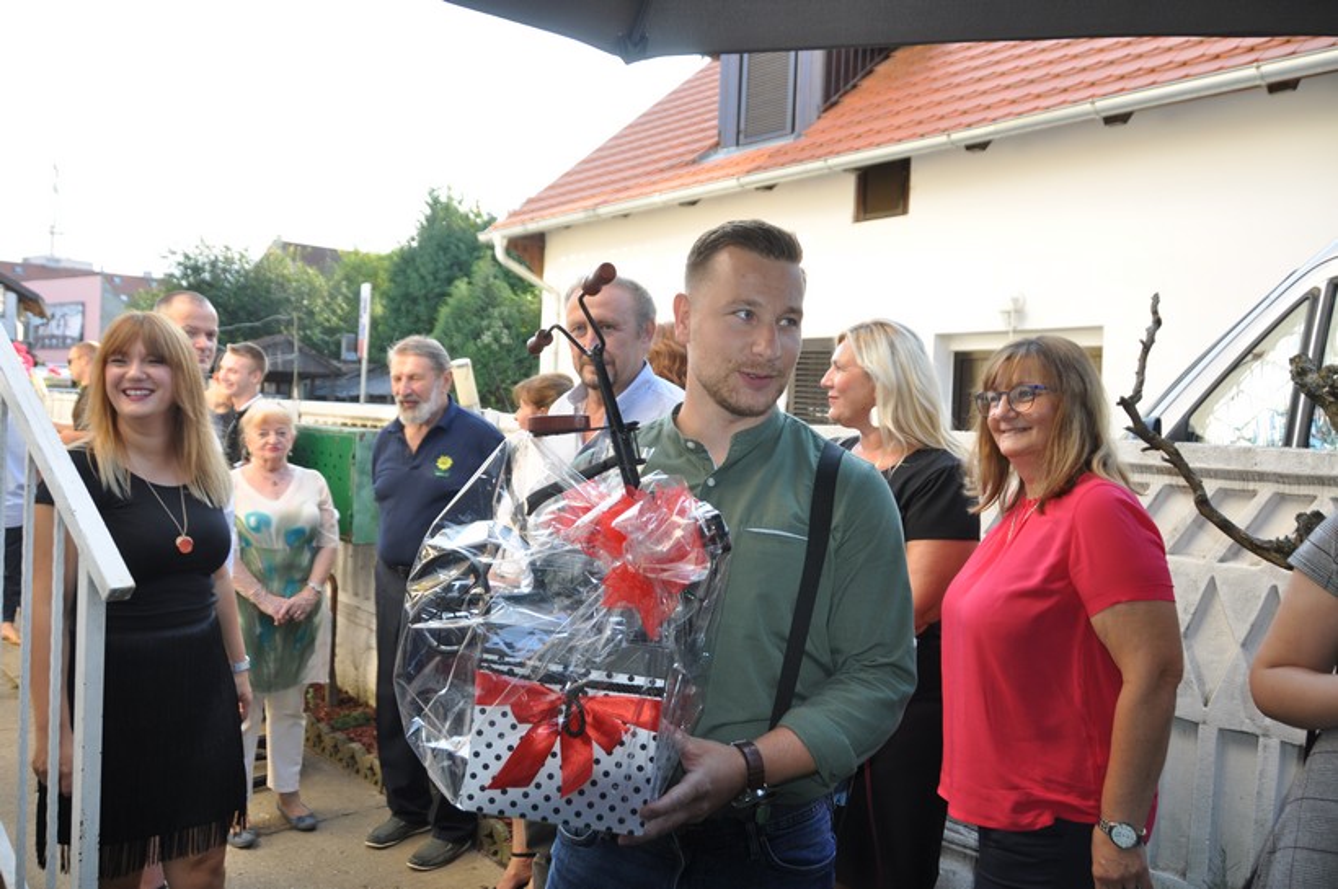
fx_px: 1002
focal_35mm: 27
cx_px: 669
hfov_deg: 67.4
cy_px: 444
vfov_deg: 47.8
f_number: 4
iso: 200
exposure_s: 1/200
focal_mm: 18
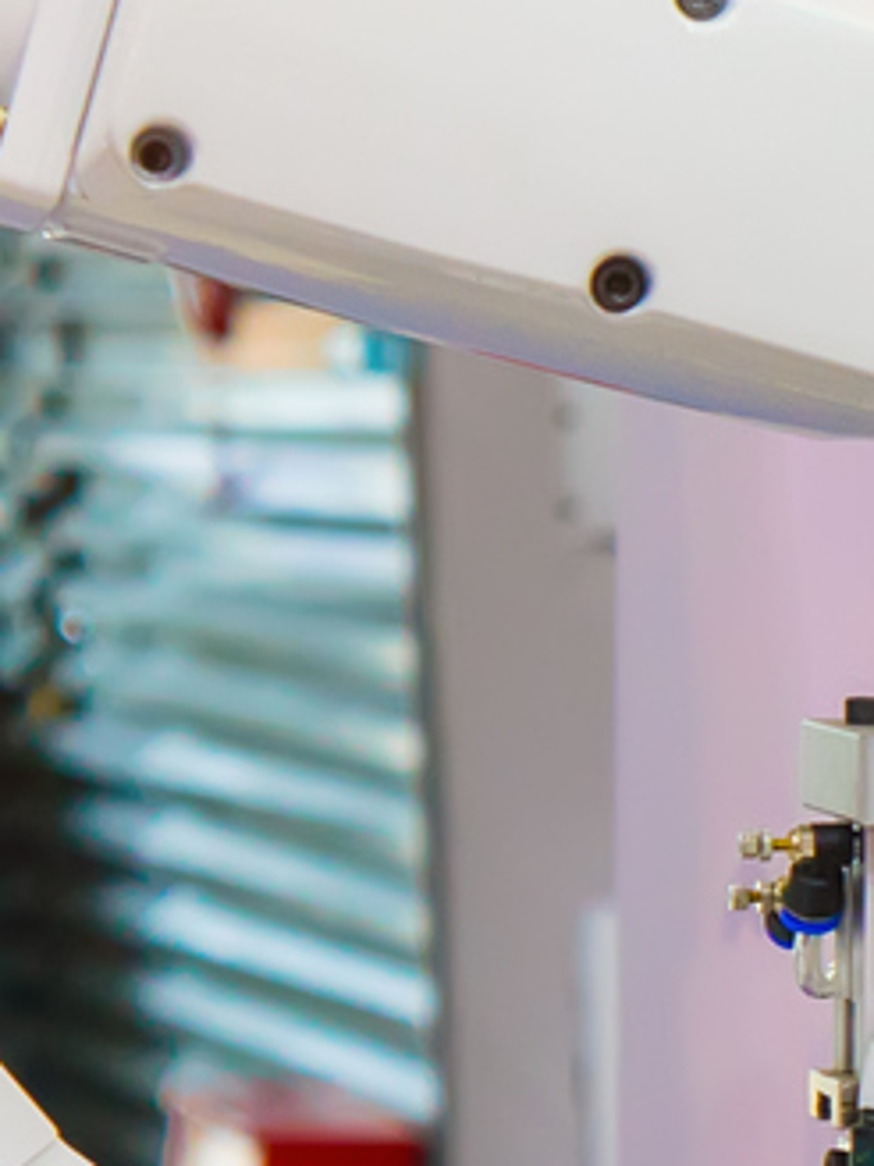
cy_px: 963
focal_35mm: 280
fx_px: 9426
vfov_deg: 7.1
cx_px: 1712
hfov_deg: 5.2
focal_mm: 45
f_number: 4
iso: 800
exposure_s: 1/200
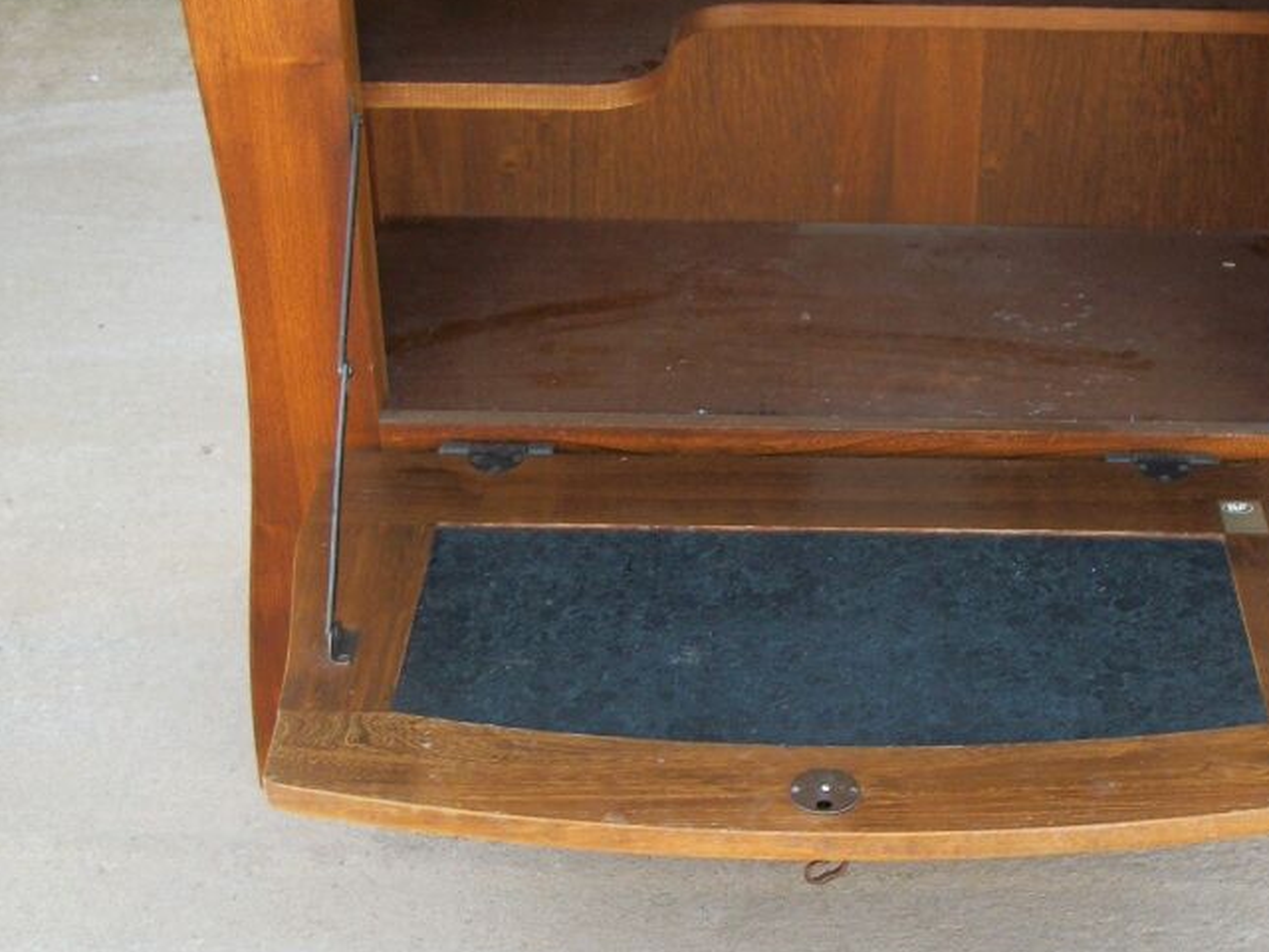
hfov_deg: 30.1
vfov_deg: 22.9
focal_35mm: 64
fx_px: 2346
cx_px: 823
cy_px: 462
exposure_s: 1/160
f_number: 2.9
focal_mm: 5.7
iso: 80
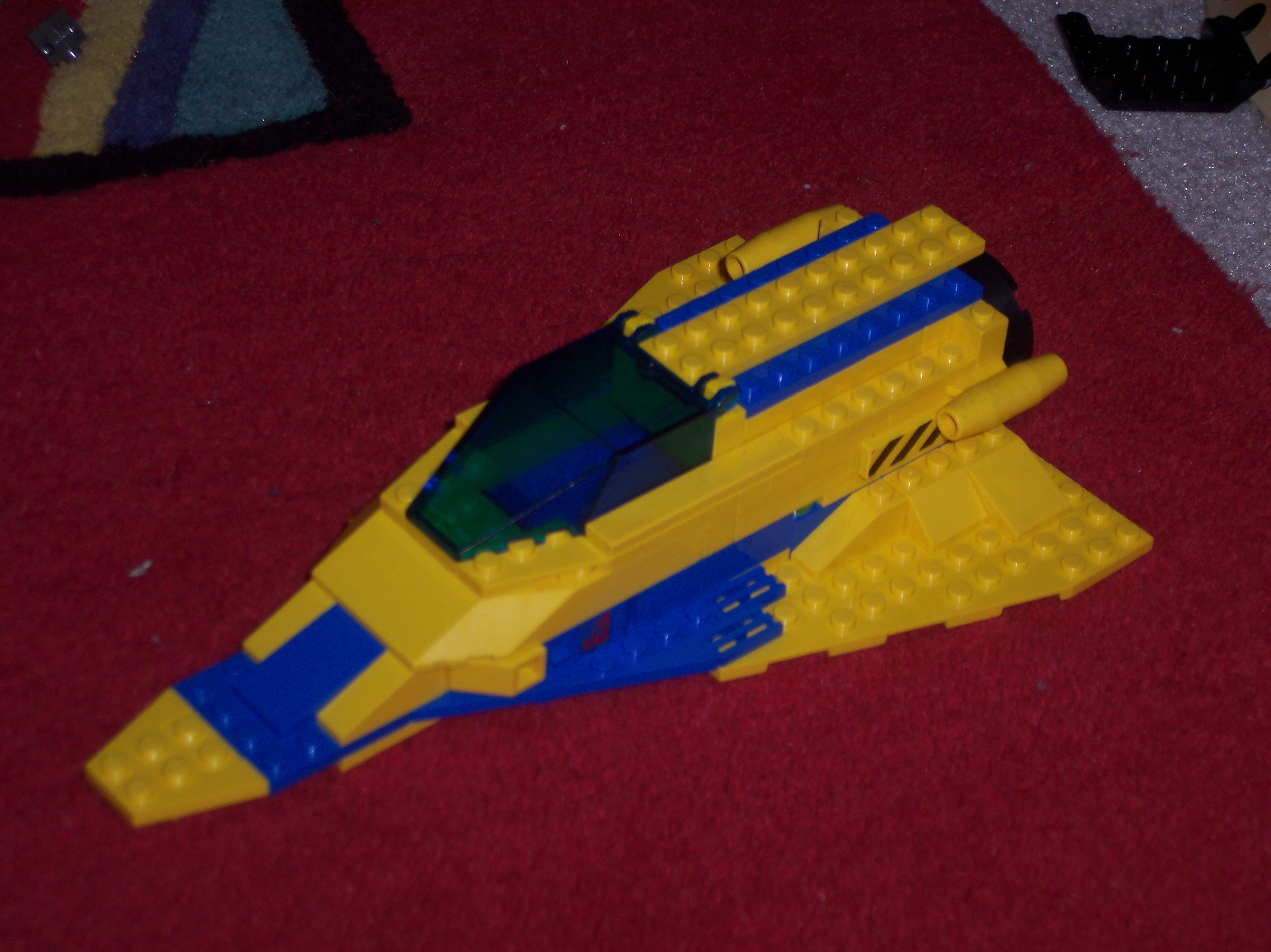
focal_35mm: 89
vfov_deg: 16.6
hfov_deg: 22.0
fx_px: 3266
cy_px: 476
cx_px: 636
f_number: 4.1
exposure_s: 1/60
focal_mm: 18.7
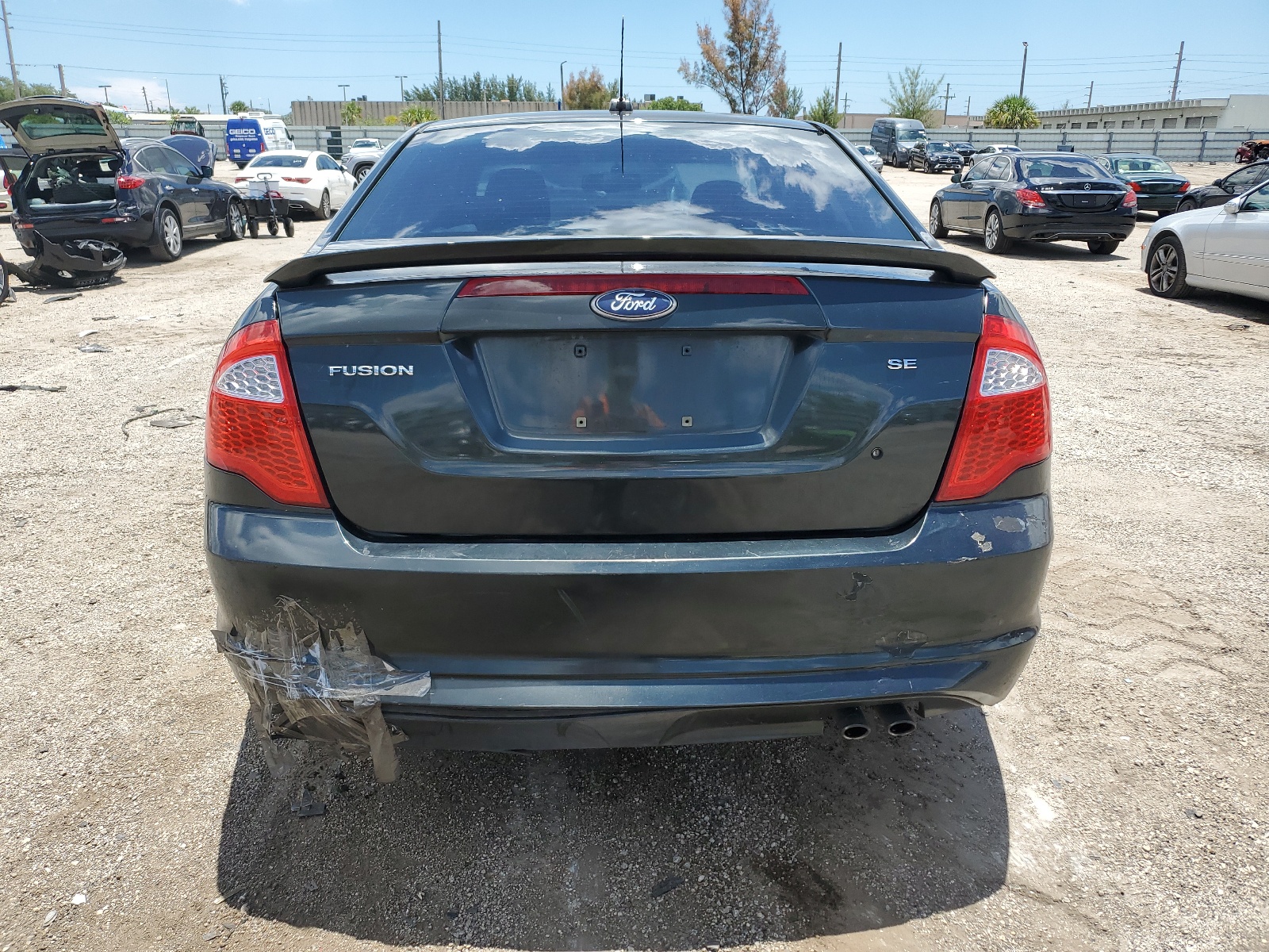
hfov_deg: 67.3
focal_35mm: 26
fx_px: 953
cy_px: 476
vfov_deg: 53.1
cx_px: 634
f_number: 1.5
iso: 50
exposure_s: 1/2000
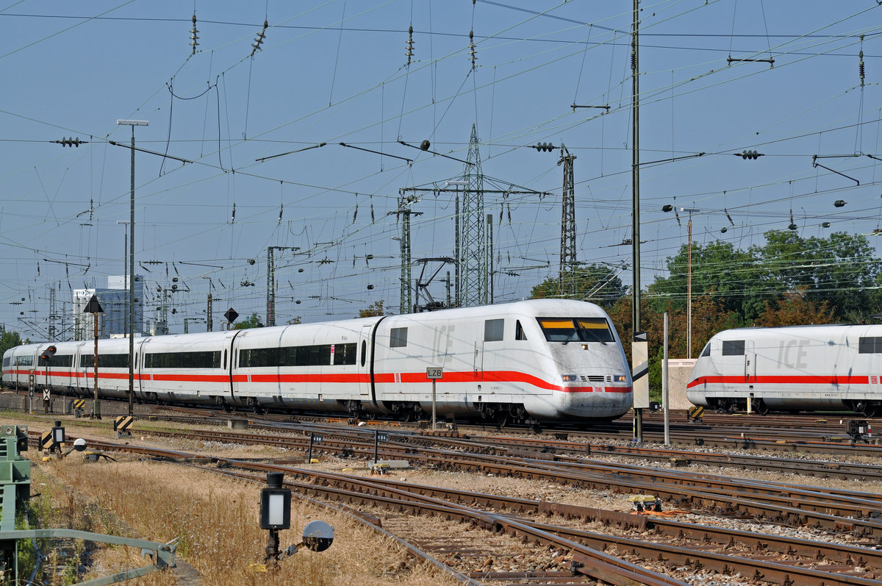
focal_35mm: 105
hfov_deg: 19.5
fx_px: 2569
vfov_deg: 13.0
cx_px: 441
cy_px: 293
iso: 200
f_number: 7.1
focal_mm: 70
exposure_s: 1/1000
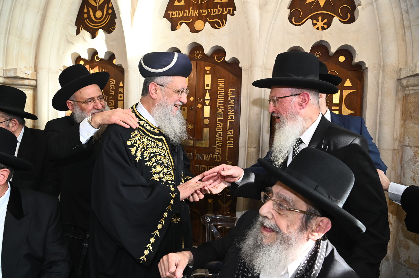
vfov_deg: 53.1
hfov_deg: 73.8
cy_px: 139
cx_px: 210
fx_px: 279
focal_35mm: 24
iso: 1250
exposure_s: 1/160
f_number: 7.1
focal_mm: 24
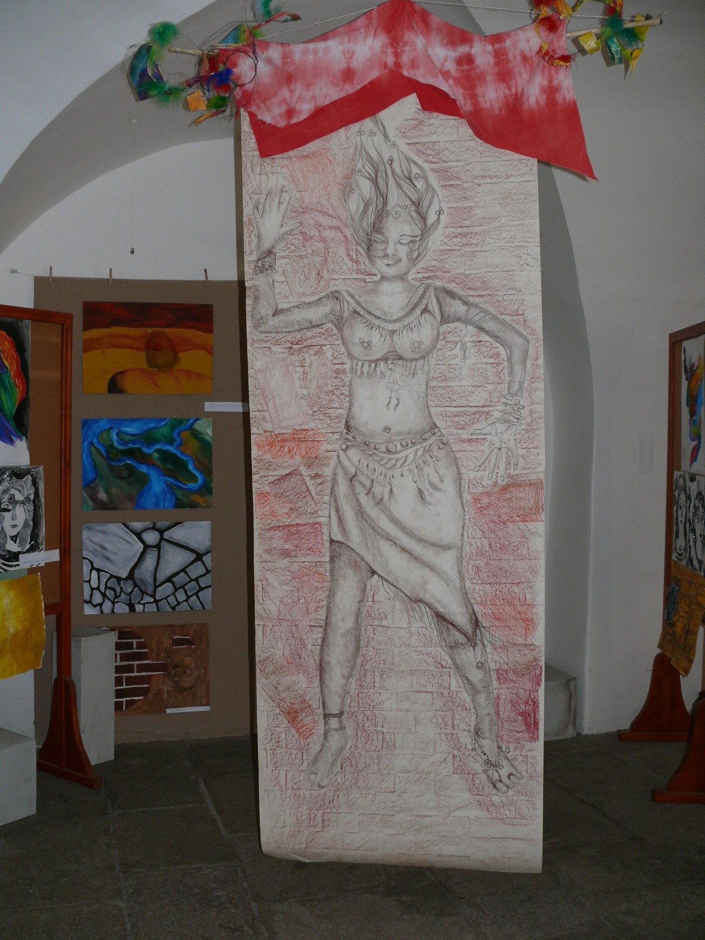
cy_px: 470
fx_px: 1005
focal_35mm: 37
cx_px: 352
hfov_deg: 38.7
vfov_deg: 50.1
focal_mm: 7.8
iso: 100
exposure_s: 1/30
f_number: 2.8
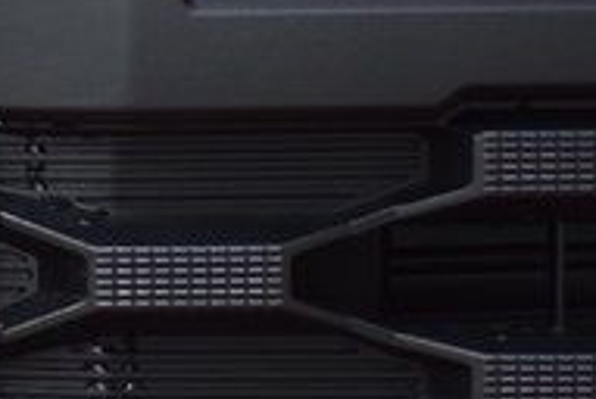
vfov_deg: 3.9
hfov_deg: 5.8
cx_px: -240
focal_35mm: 351
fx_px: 5820
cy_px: 123
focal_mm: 70
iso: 1600
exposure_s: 1/125
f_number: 3.5
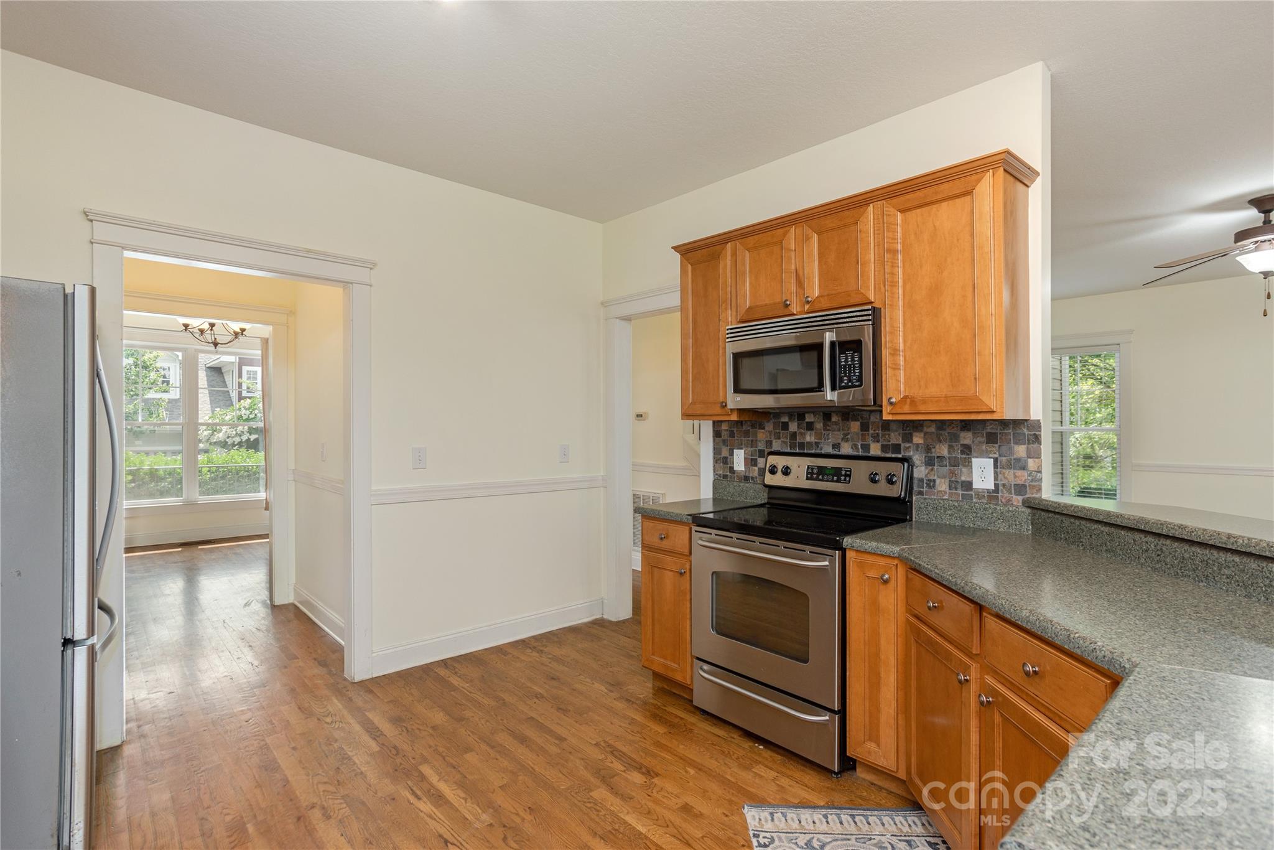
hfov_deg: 93.3
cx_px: 637
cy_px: 425
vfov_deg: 70.5
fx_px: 602
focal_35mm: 17
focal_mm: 17
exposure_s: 1/50
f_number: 8
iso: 320
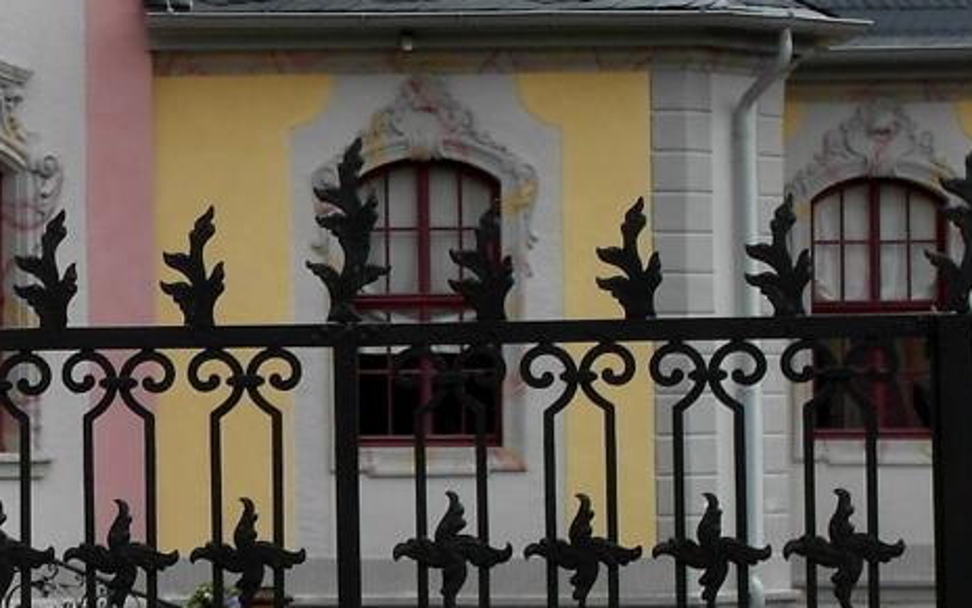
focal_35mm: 153
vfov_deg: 8.6
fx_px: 4054
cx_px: -342
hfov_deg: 13.1
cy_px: 263
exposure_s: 1/500
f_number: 4.9
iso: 100
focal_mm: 9.1
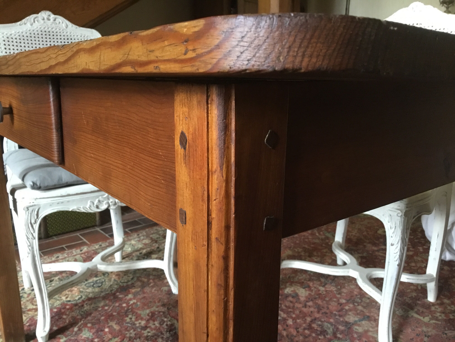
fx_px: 407
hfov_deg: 58.4
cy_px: 171
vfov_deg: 45.4
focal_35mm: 31
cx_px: 228
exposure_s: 1/33
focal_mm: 3.3
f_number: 2.4
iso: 250
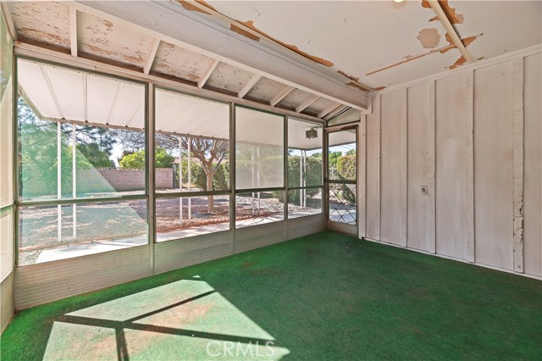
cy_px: 180
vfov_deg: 81.1
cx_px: 271
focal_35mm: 14
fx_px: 211
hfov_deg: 104.3
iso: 500
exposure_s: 1/50
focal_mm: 14
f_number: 10
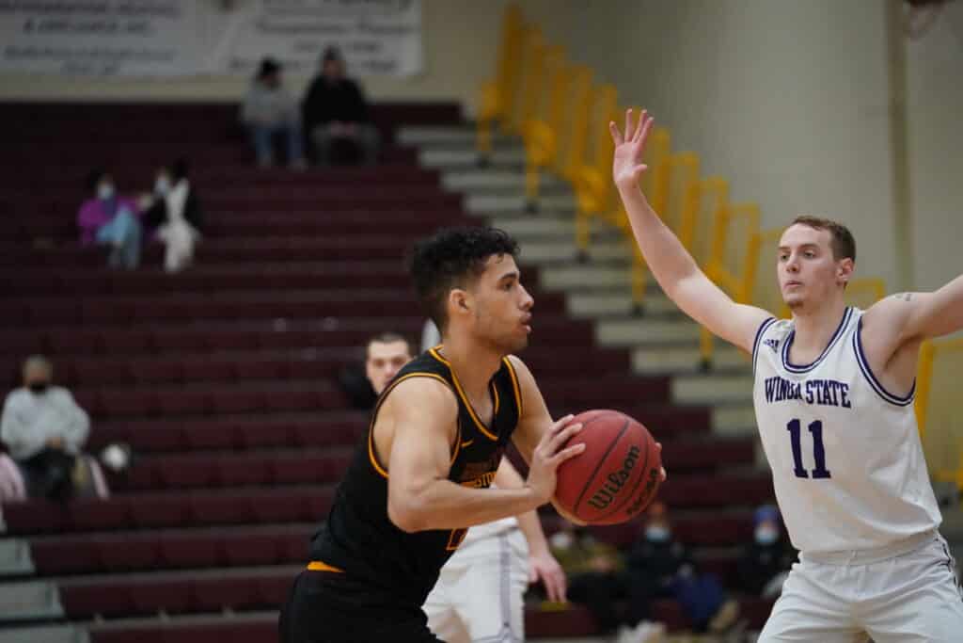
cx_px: 482
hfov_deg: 15.2
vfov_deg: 10.2
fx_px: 3612
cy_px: 322
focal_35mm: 135
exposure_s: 1/2000
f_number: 2.8
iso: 10000
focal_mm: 135
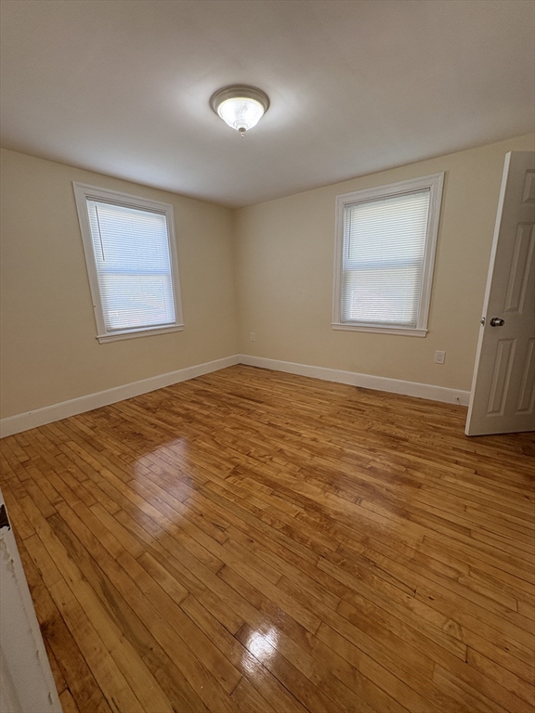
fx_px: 288
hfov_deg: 85.7
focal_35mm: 14
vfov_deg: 102.1
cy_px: 356
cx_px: 268
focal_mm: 2.22
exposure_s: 1/120
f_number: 2.2
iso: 200
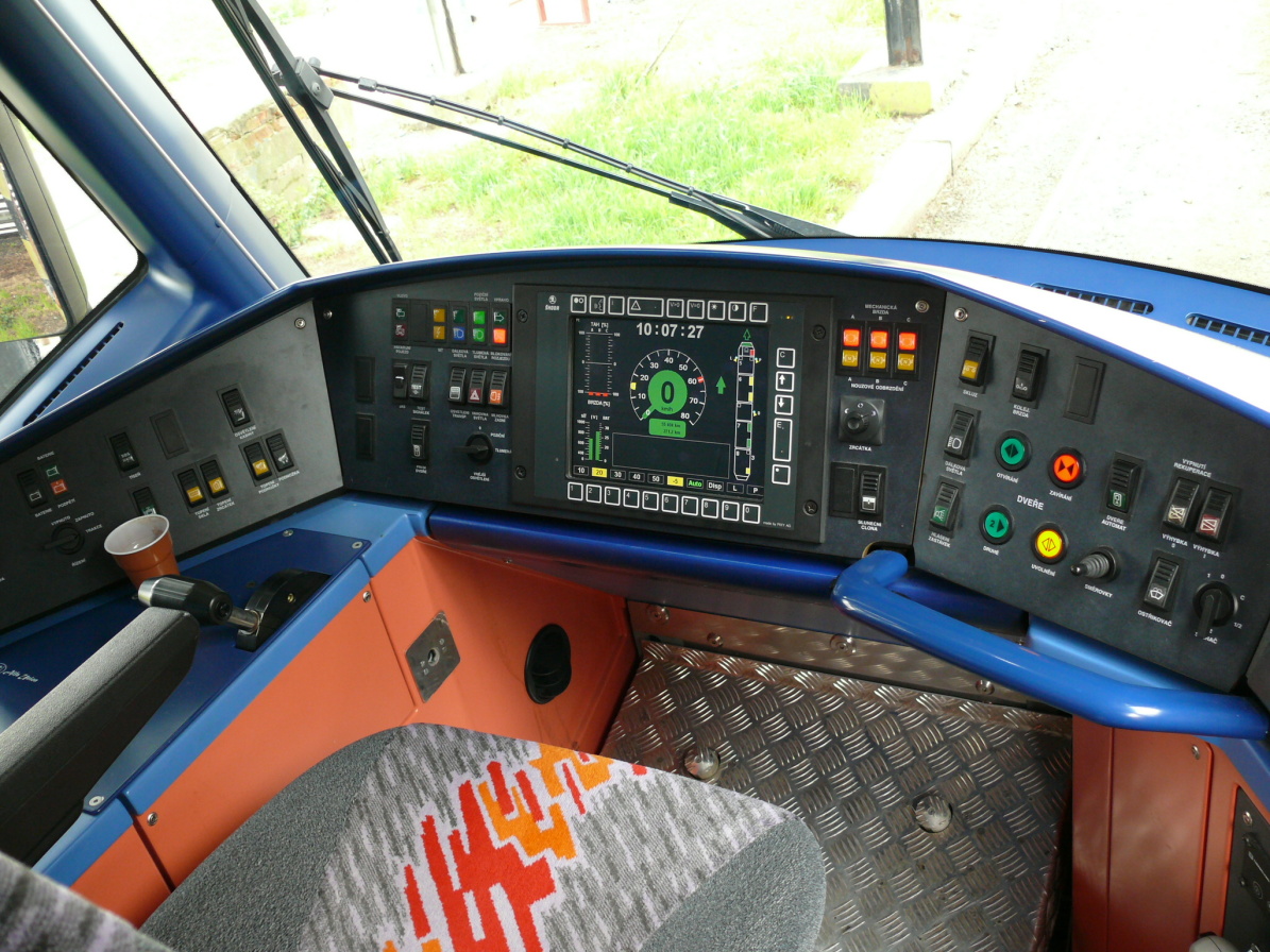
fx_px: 1284
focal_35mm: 35
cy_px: 476
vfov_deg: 40.7
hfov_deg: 52.6
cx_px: 635
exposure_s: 1/30
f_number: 2.8
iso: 160
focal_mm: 7.4
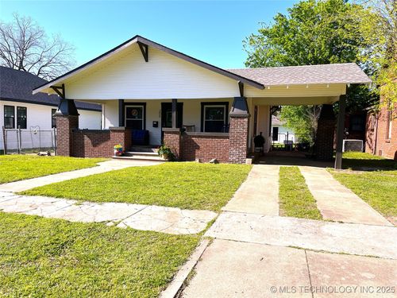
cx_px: 198
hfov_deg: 67.3
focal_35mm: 26
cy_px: 149
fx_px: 298
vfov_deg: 53.1
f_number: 1.6
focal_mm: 5.1
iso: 50
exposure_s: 1/2571
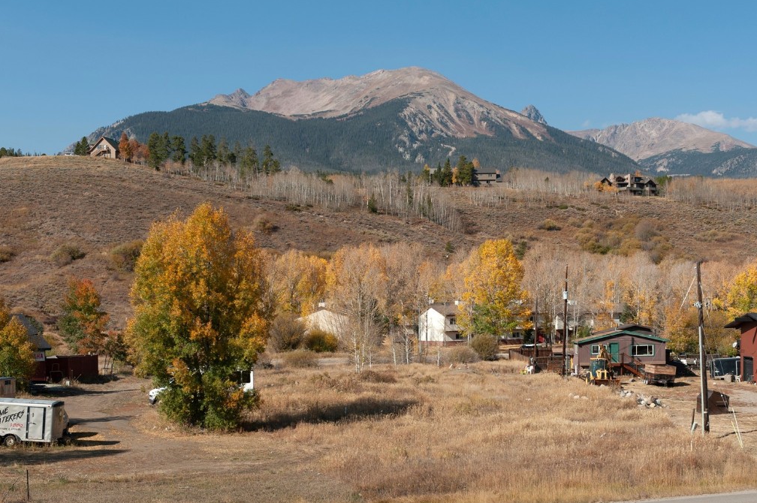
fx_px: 1323
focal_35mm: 63
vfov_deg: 21.5
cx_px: 421
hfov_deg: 31.9
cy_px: 267
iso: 250
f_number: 8
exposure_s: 1/500
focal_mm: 55
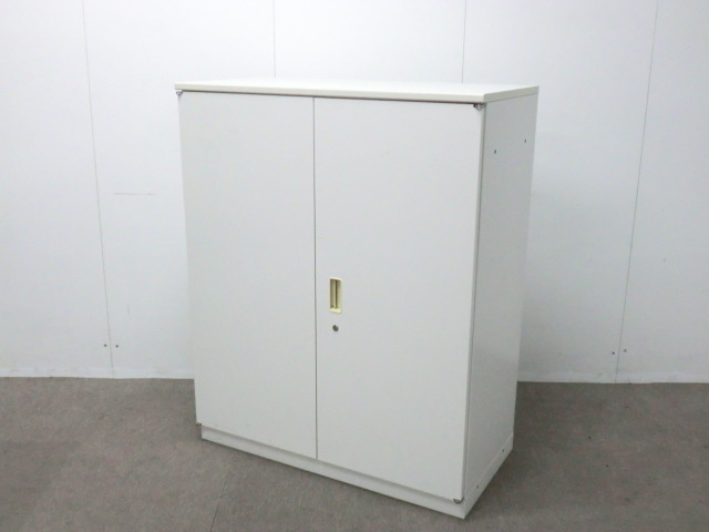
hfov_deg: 49.0
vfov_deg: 37.7
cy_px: 266
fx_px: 778
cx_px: 354
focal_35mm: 38
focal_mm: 6.9
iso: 640
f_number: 3.9
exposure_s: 1/60
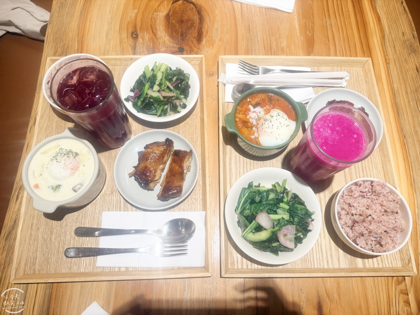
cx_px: 210
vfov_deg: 56.8
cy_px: 158
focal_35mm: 24
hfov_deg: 71.6
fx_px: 291
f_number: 1.78
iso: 125
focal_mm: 6.76
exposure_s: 1/214
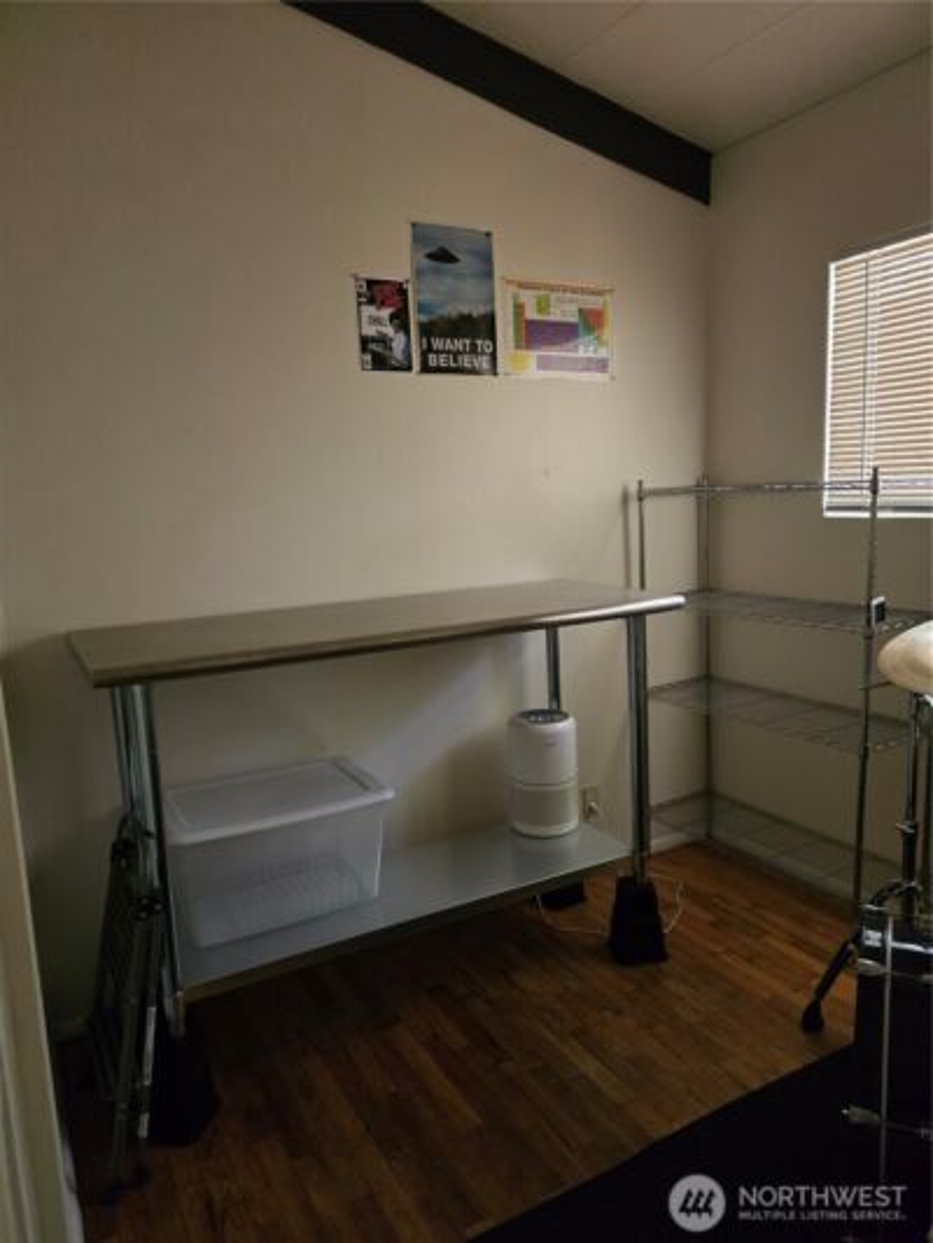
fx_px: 826
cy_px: 622
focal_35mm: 23
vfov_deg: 73.9
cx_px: 466
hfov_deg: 58.9
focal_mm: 6.3
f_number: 1.7
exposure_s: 1/60
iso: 1250
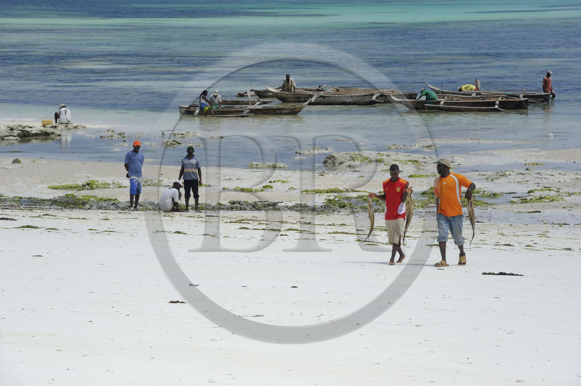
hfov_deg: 10.3
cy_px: 193
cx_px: 290
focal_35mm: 200
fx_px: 3225
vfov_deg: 6.9
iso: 200
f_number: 14
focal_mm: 200
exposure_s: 1/200
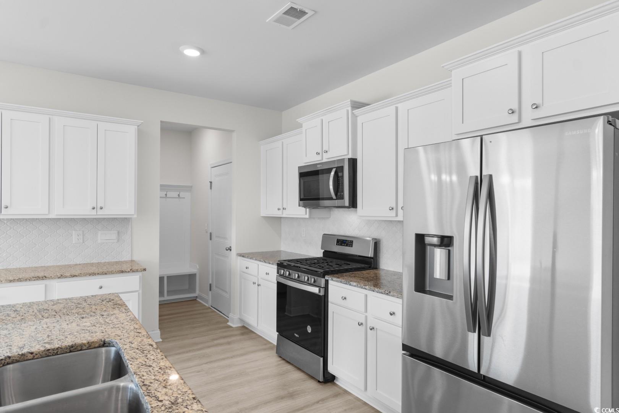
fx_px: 361
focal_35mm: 21
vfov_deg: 59.5
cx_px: 310
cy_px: 206
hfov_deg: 81.2
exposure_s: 1/2
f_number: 5
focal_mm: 14
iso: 100
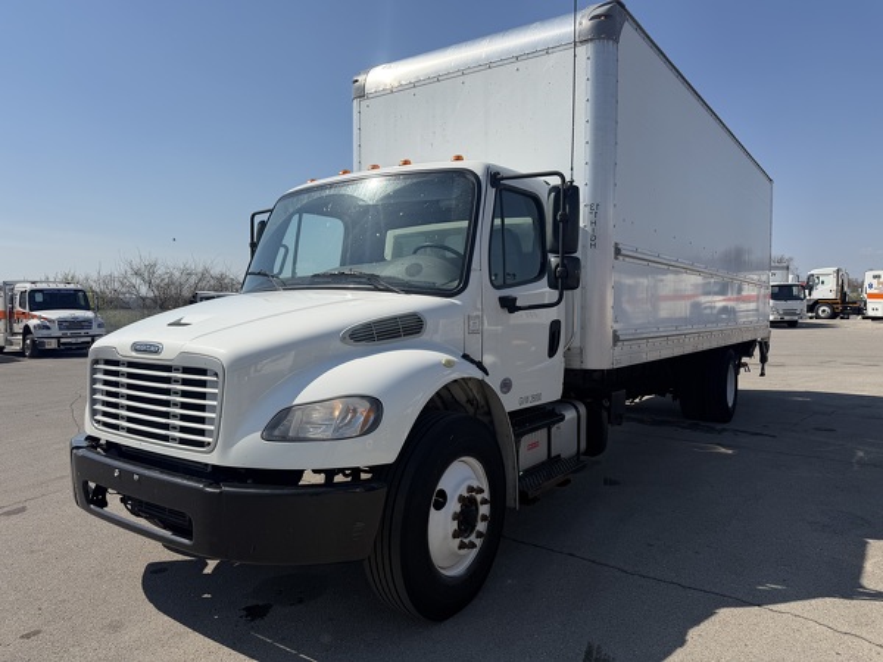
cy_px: 331
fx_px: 612
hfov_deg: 71.6
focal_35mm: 24
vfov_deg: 56.8
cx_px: 442
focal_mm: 6.76
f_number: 1.78
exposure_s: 1/8130
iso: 80
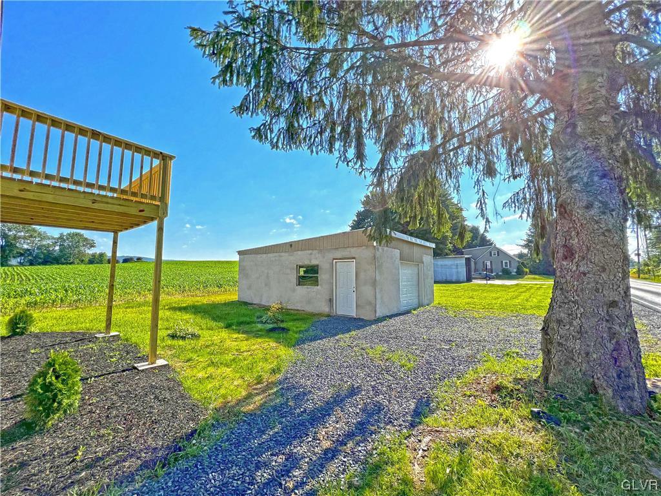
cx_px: 330
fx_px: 248
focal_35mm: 13
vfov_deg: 89.9
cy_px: 248
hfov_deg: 106.2
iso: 32
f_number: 1.8
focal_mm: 1.57
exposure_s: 1/2096
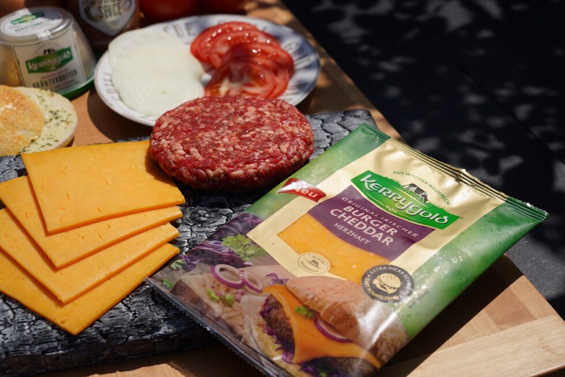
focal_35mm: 65
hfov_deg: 31.0
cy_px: 188
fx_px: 1020
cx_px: 282
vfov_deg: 20.9
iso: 100
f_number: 8
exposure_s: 1/640
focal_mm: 65
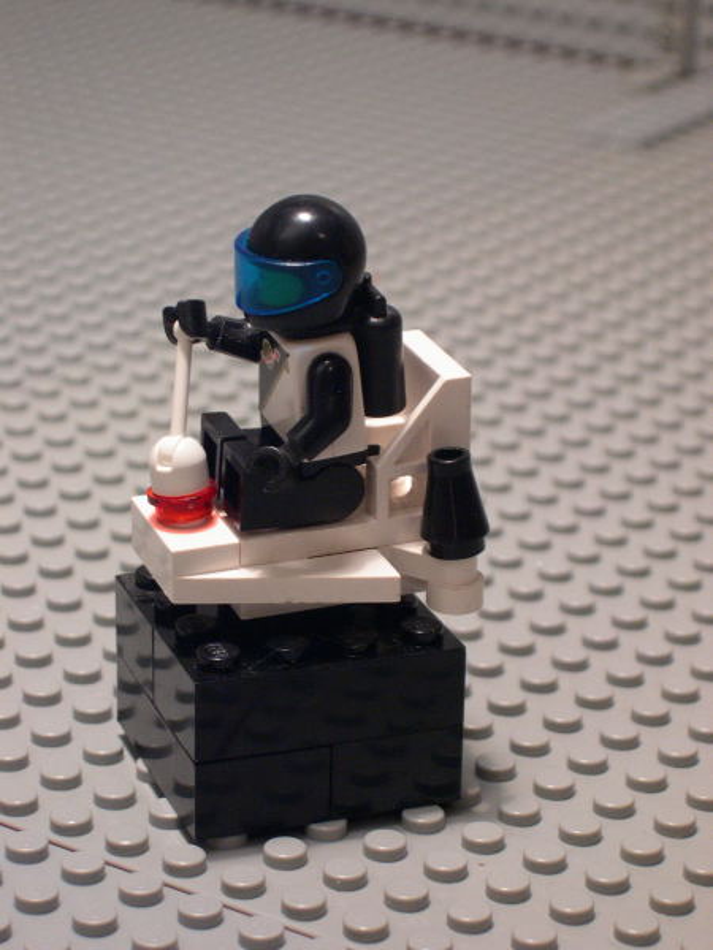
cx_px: 356
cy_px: 475
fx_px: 3131
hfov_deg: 13.0
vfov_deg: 17.3
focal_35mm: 114
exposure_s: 1/19
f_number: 4.9
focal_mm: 24
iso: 400
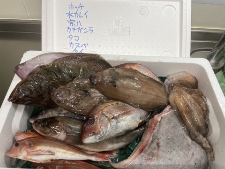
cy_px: 84
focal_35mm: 26
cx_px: 112
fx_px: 169
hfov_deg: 67.3
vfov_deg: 53.1
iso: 100
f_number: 1.6
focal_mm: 4.2
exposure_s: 1/100
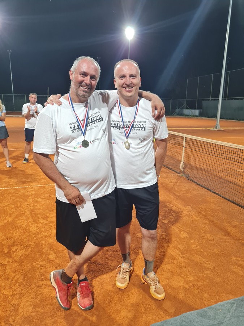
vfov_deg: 67.3
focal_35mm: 26
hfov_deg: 53.1
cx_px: 122
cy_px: 163
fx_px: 244
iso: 200
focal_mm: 5.4
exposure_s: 1/50
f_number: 1.8
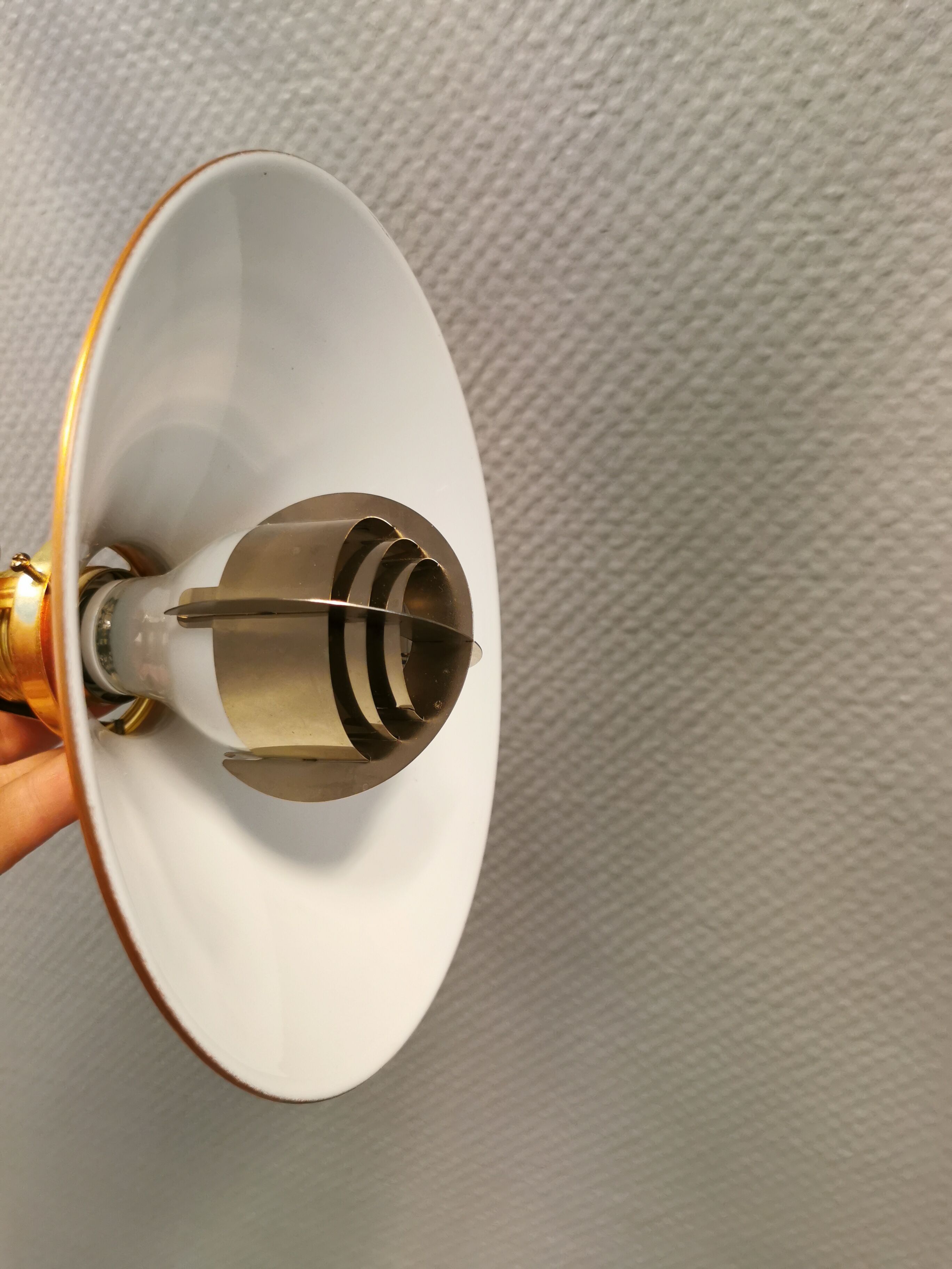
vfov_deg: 65.3
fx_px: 990
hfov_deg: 51.4
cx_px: 476
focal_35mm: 27
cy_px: 634
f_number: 1.6
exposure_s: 1/60
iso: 250
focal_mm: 5.56
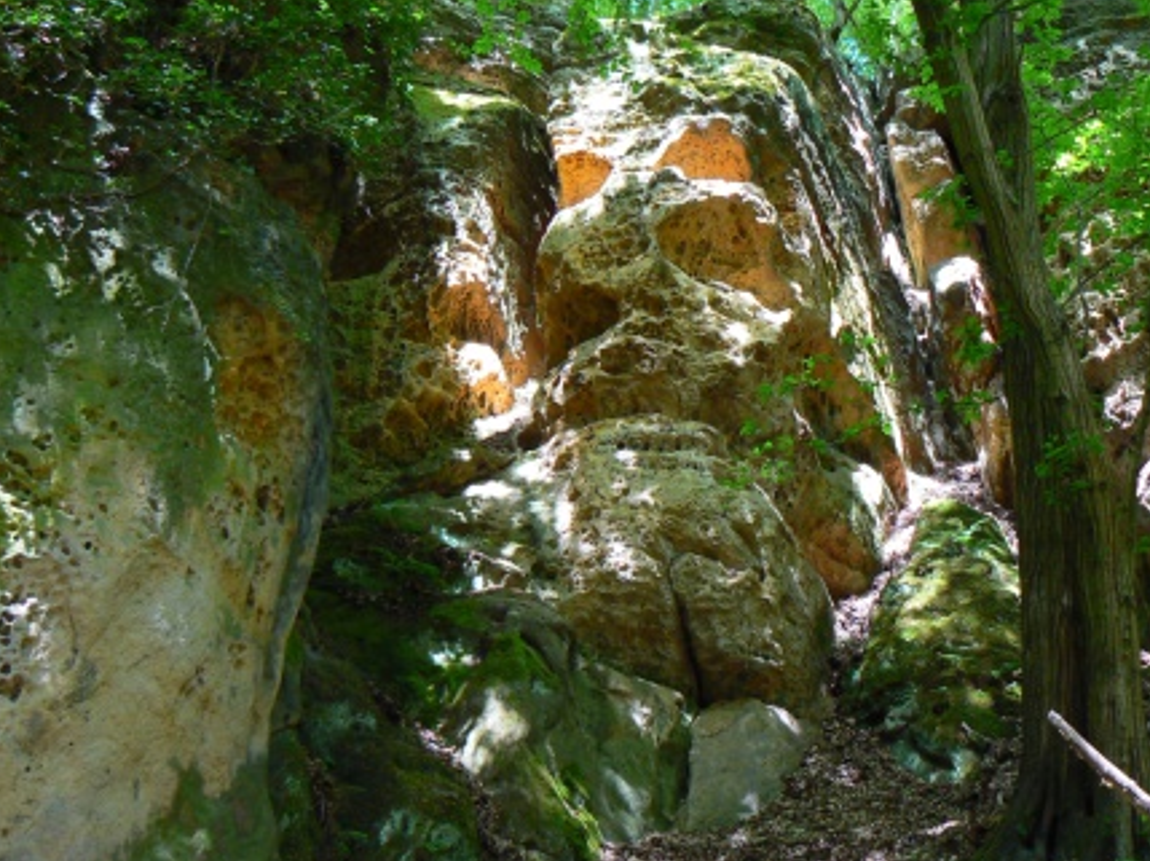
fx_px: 1394
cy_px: 369
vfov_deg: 34.2
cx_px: 659
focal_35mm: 42
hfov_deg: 44.7
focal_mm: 6
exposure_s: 1/30
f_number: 2.8
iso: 125
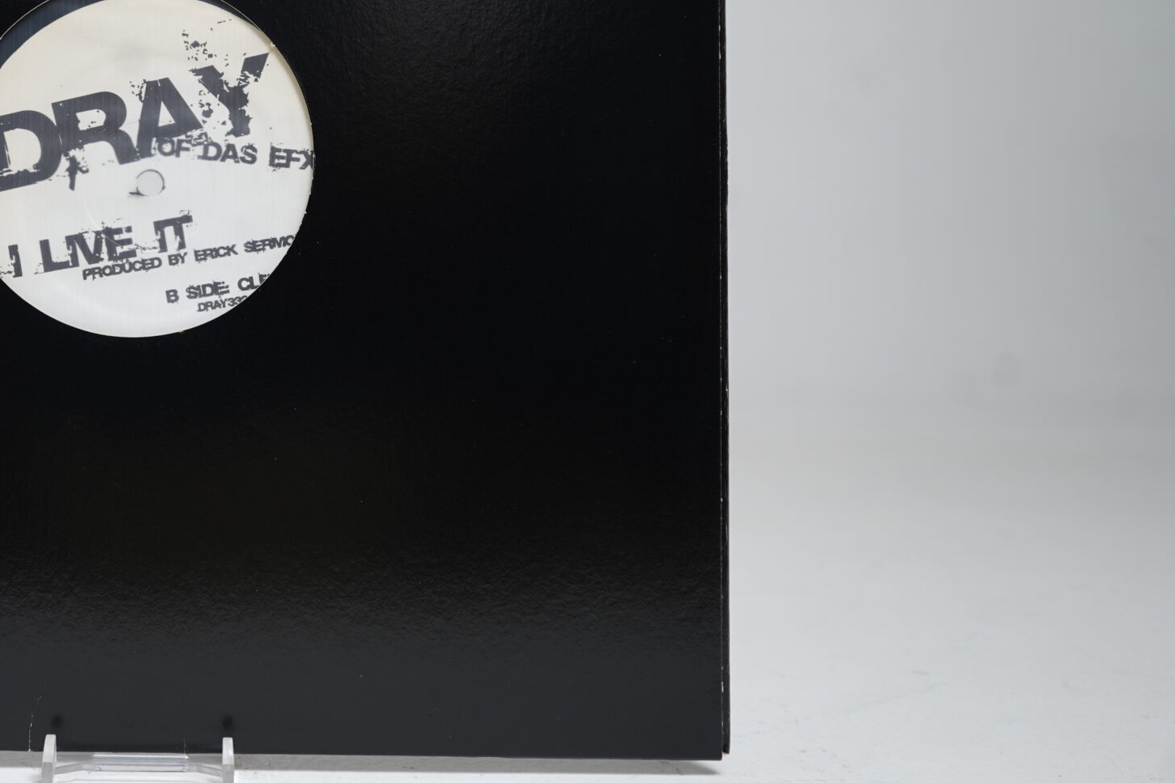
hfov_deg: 32.1
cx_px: 161
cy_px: 188
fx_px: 1958
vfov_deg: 22.4
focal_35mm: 60
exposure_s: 1/6
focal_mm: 34
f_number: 5
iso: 64
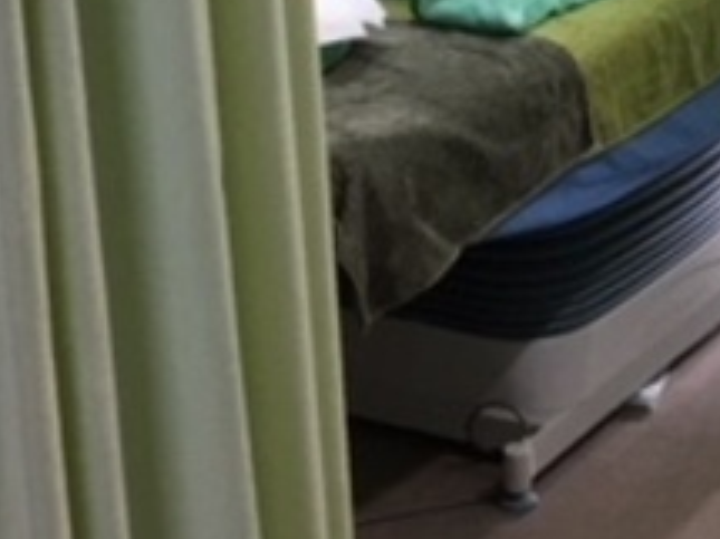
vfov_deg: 13.1
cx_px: 707
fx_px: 2245
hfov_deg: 17.8
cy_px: -198
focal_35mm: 108
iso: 100
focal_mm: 4.15
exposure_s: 1/33
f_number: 2.2
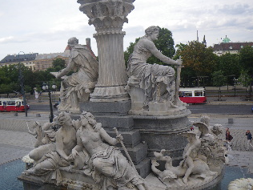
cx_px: 123
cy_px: 105
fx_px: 248
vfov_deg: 41.7
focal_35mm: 34
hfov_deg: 54.0
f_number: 3.5
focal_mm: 5
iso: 50
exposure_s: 1/200
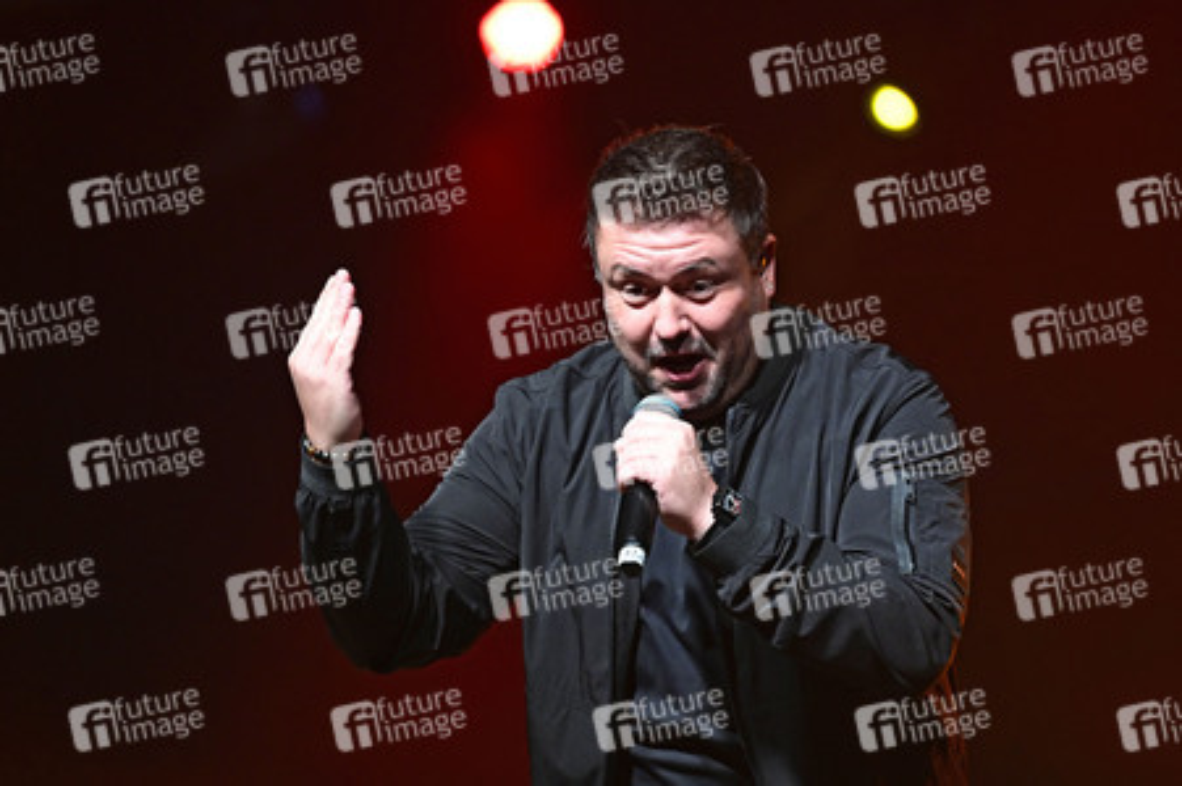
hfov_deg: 10.3
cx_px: 591
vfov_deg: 6.9
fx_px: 6562
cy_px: 393
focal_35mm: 200
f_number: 3.5
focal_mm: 200
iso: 3200
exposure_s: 1/400
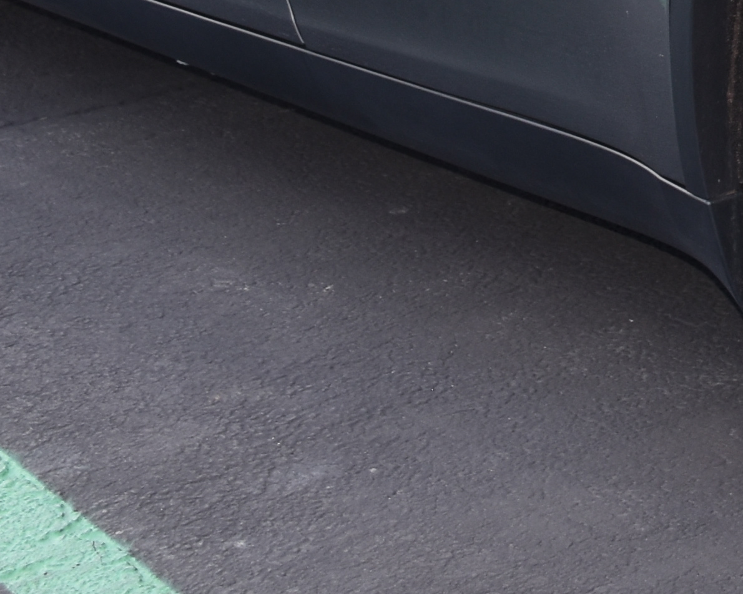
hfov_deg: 12.8
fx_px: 3123
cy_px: -497
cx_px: 1159
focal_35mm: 142
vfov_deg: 10.2
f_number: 5.6
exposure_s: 1/125
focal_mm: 20
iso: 160
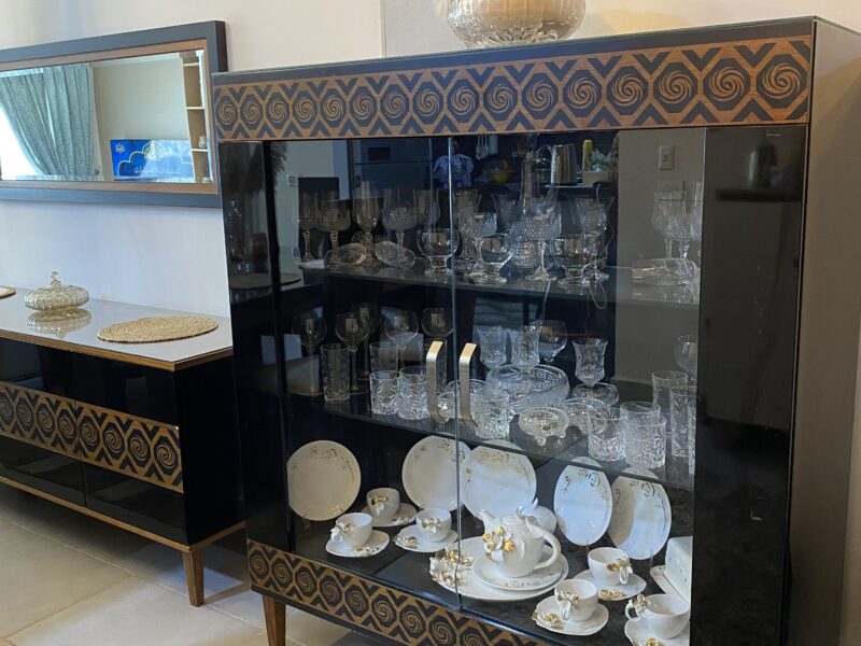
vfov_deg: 53.1
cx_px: 430
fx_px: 647
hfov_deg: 67.3
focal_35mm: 26
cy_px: 323
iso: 250
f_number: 1.8
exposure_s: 1/50
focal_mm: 4.25
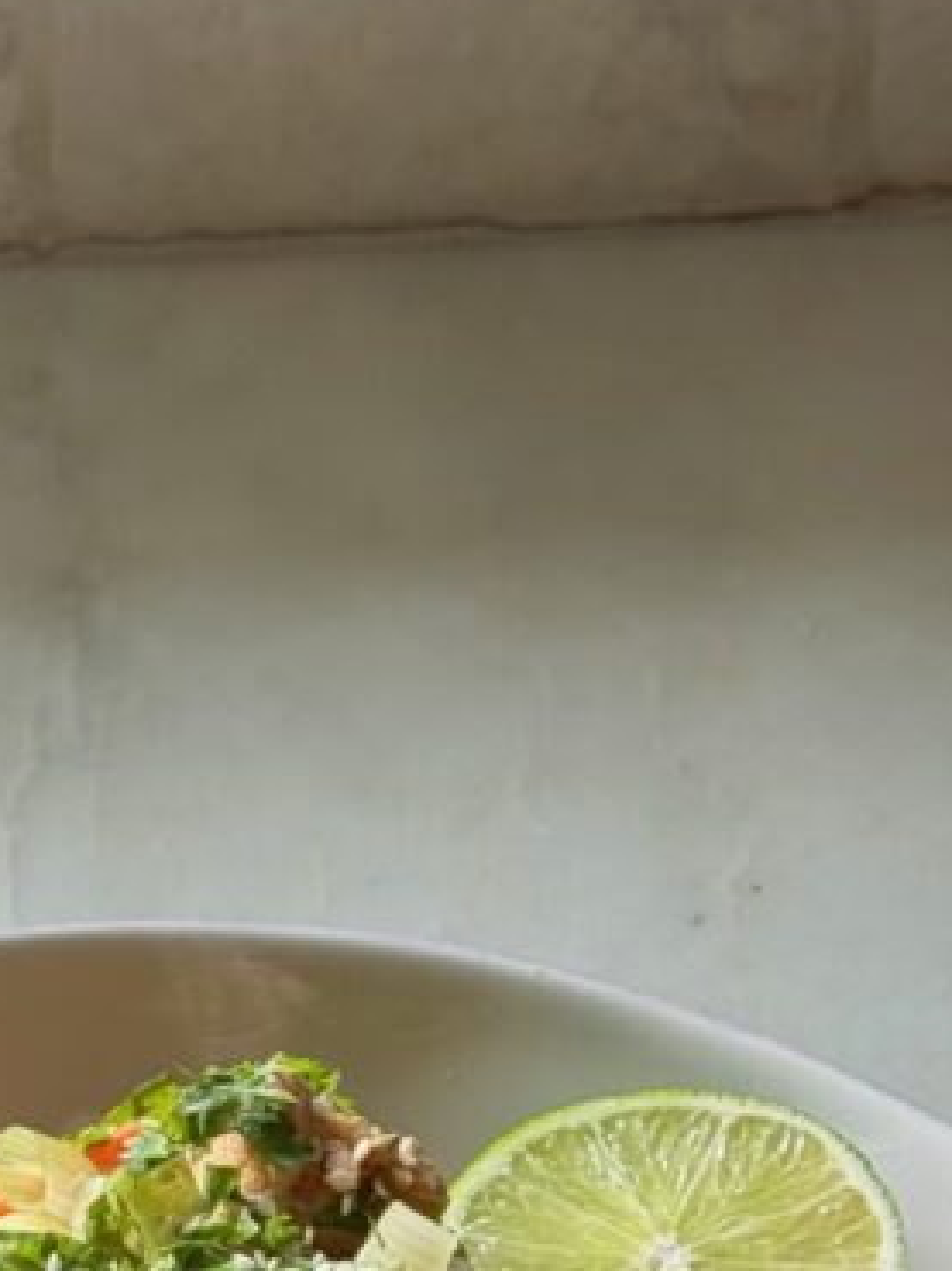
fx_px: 4883
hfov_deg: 11.1
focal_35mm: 133
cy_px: 1216
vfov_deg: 14.6
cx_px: 199
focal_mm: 6.76
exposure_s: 1/178
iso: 64
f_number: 1.78
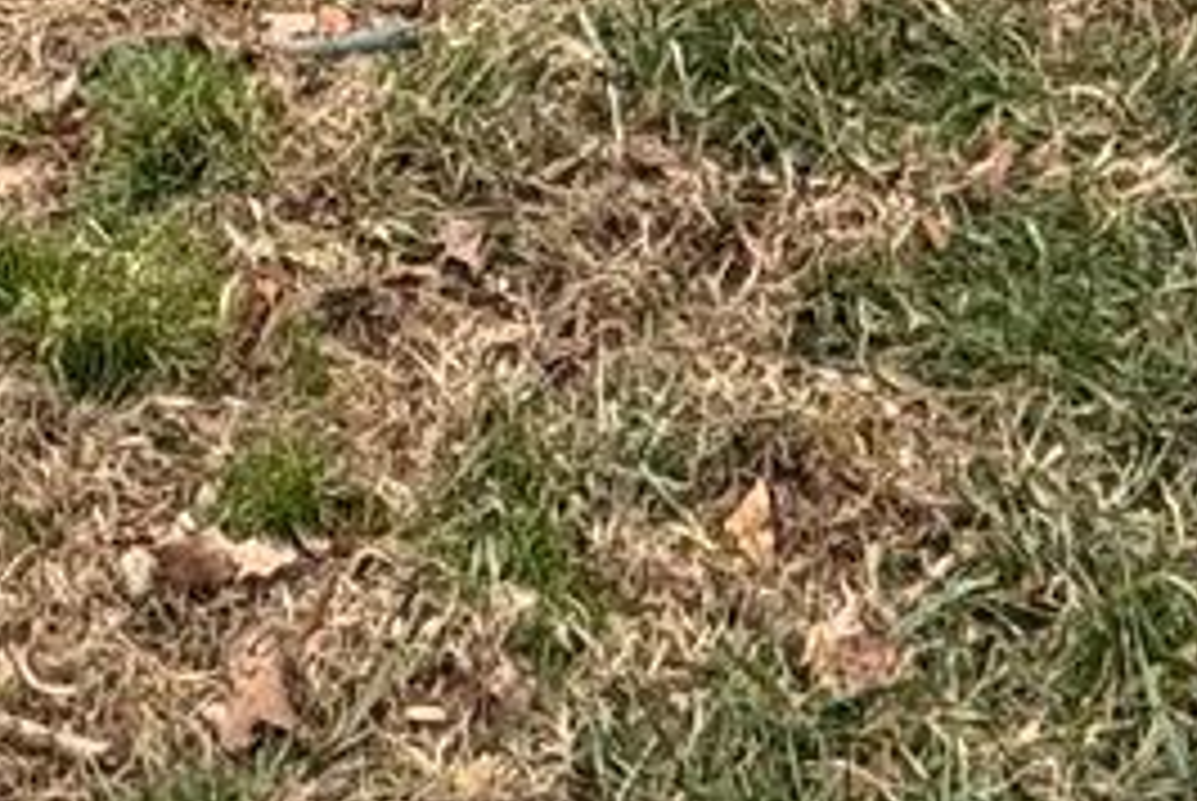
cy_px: -2038
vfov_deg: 8.6
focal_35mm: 112
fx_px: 3728
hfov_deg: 18.2
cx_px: 828
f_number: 2.2
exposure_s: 1/147
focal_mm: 2.22
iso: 40
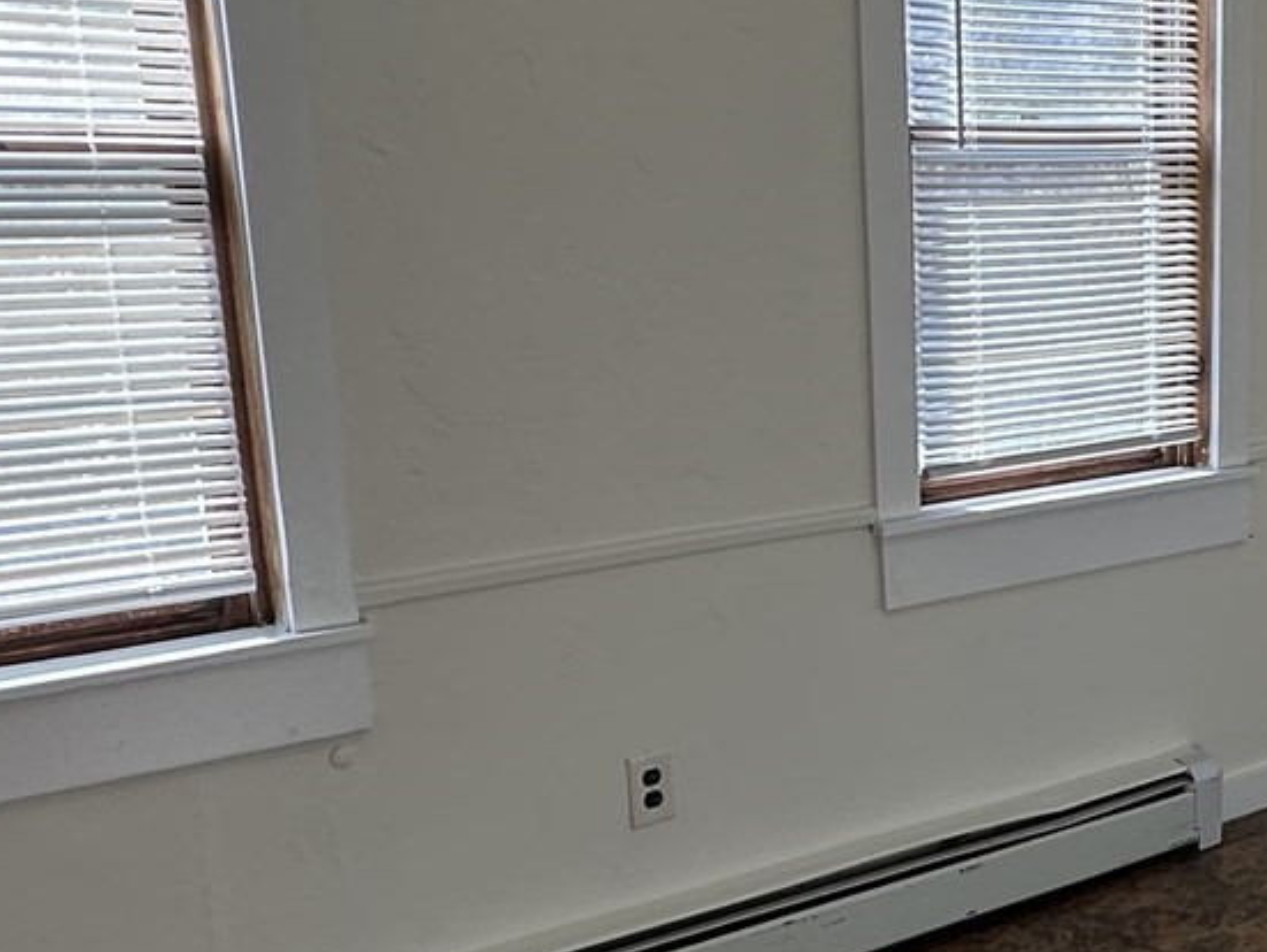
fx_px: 1905
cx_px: 1223
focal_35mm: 52
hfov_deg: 34.0
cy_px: 575
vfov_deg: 28.0
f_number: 2.2
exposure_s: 1/120
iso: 40
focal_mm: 2.22
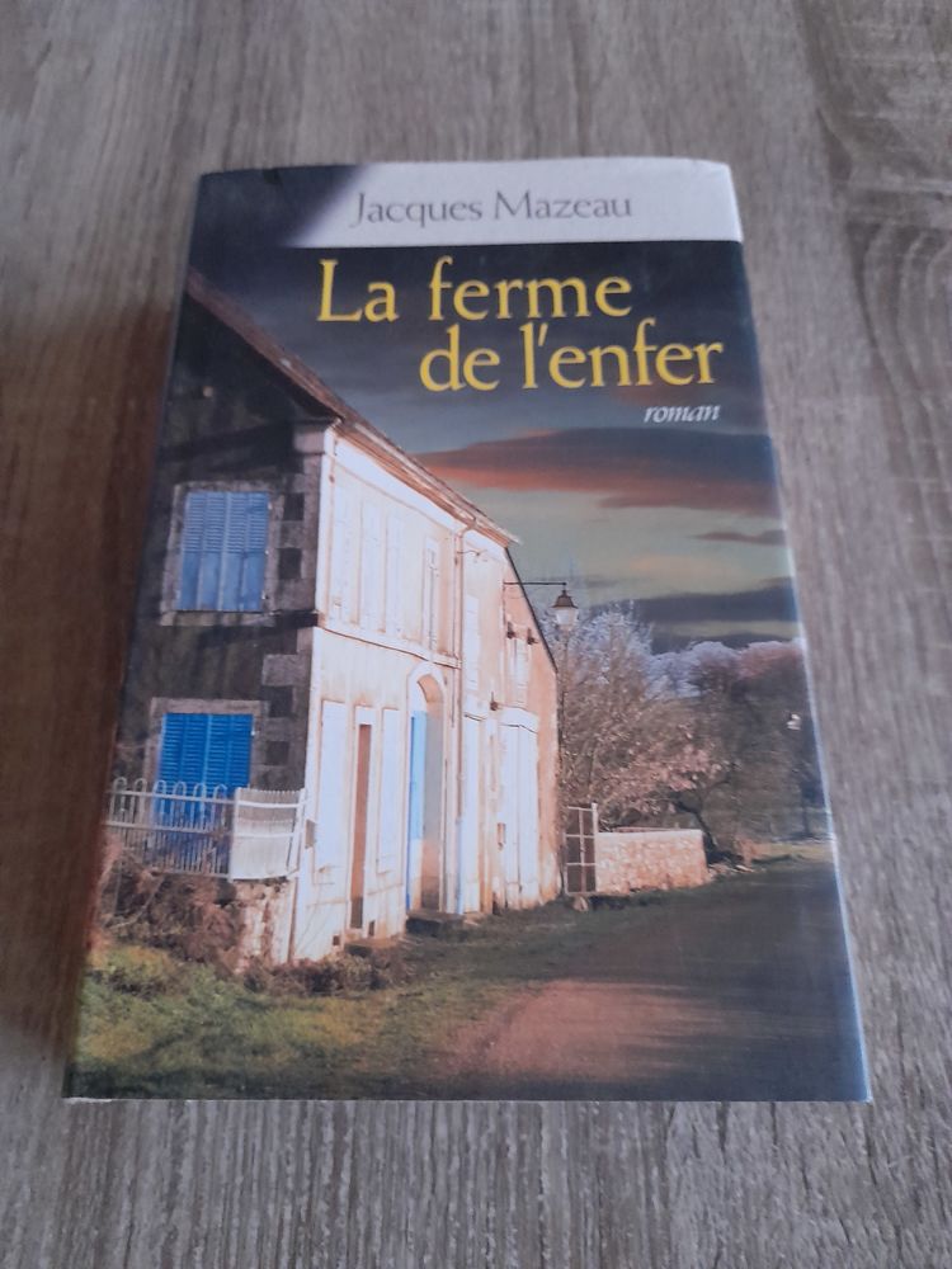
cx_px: 476
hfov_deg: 54.9
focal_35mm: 25
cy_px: 634
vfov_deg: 69.4
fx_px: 917
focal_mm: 4.6
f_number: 2
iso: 640
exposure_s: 1/10
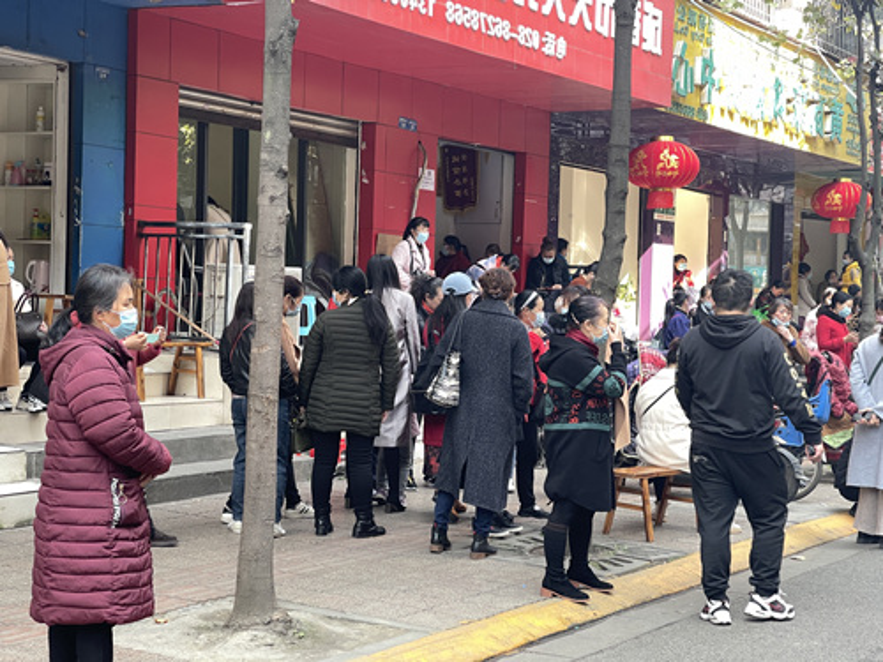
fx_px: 1633
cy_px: 331
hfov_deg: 30.3
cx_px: 442
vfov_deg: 22.9
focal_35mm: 64
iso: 80
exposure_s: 1/121
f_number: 2.2
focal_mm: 7.5
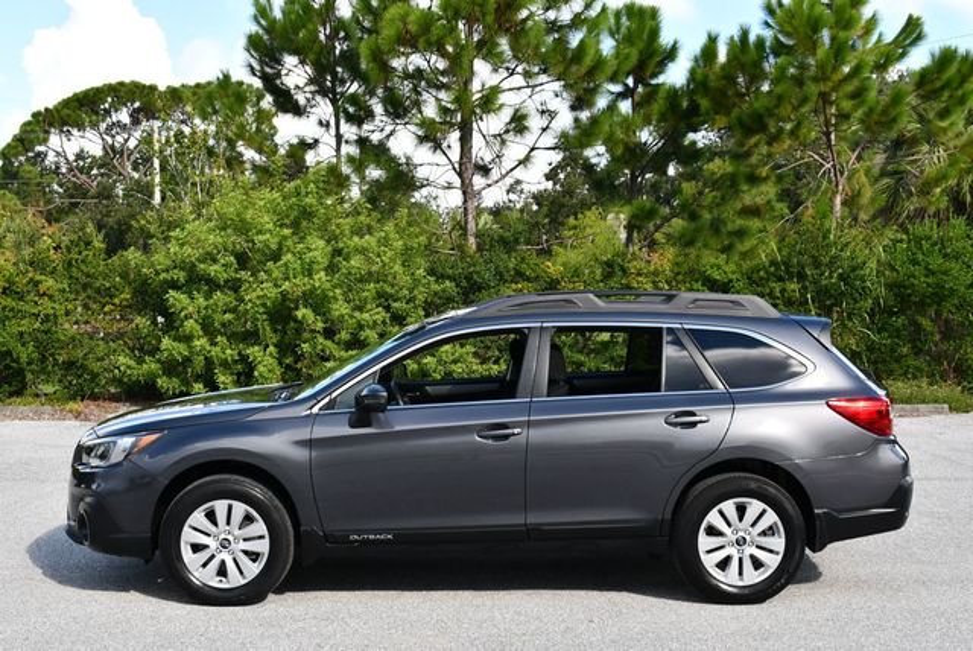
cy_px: 326
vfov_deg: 28.1
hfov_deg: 41.1
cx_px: 486
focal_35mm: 48
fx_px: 1298
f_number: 8
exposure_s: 1/250
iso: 200
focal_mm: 24
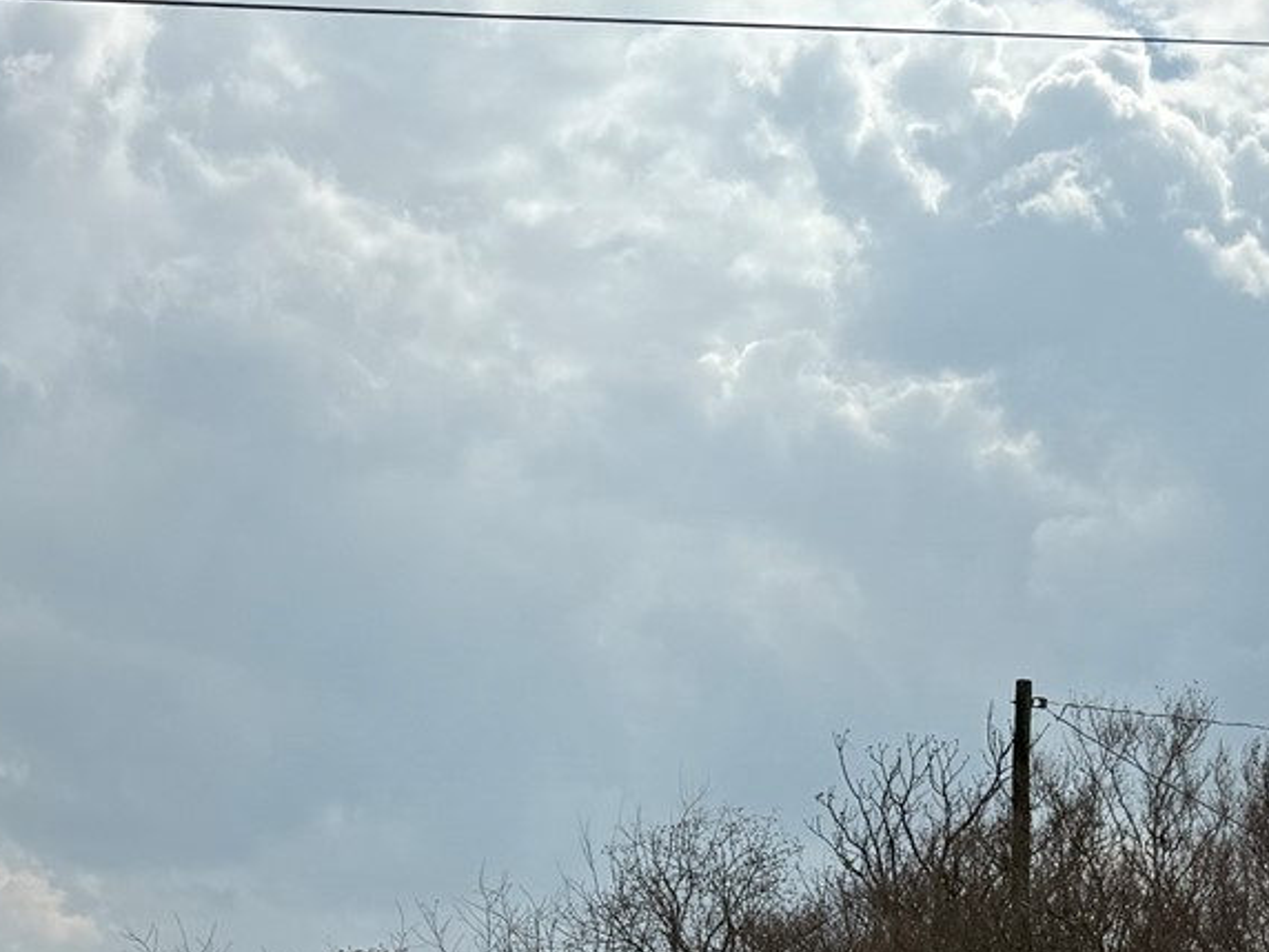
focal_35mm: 86
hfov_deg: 21.9
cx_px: 2
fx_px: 3153
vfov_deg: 16.6
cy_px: 1070
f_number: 1.78
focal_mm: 6.76
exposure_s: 1/14286
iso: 80
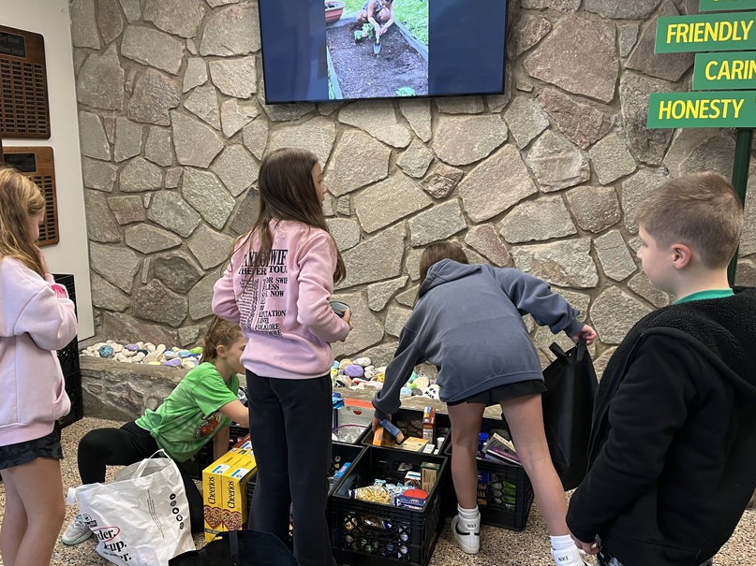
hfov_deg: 54.9
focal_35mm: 33
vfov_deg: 42.8
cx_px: 293
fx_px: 721
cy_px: 329
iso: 100
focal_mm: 5.1
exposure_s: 1/60
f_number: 1.6
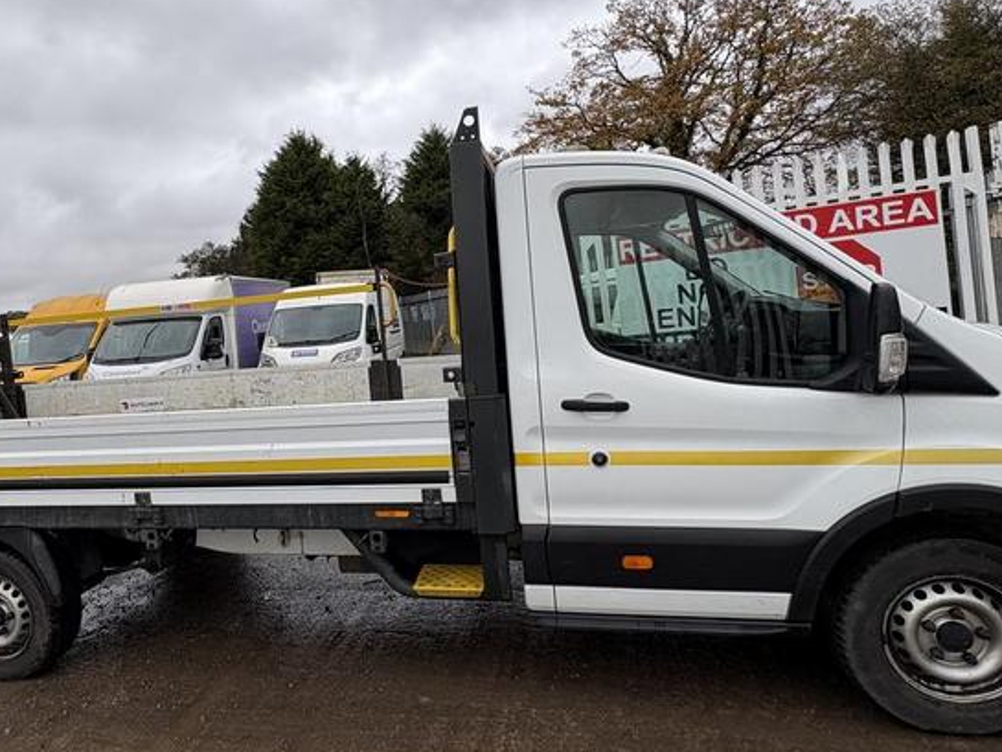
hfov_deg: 72.9
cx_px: 390
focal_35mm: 23
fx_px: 666
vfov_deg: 58.7
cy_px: 325
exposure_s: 1/386
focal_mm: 2.22
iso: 40
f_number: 2.2
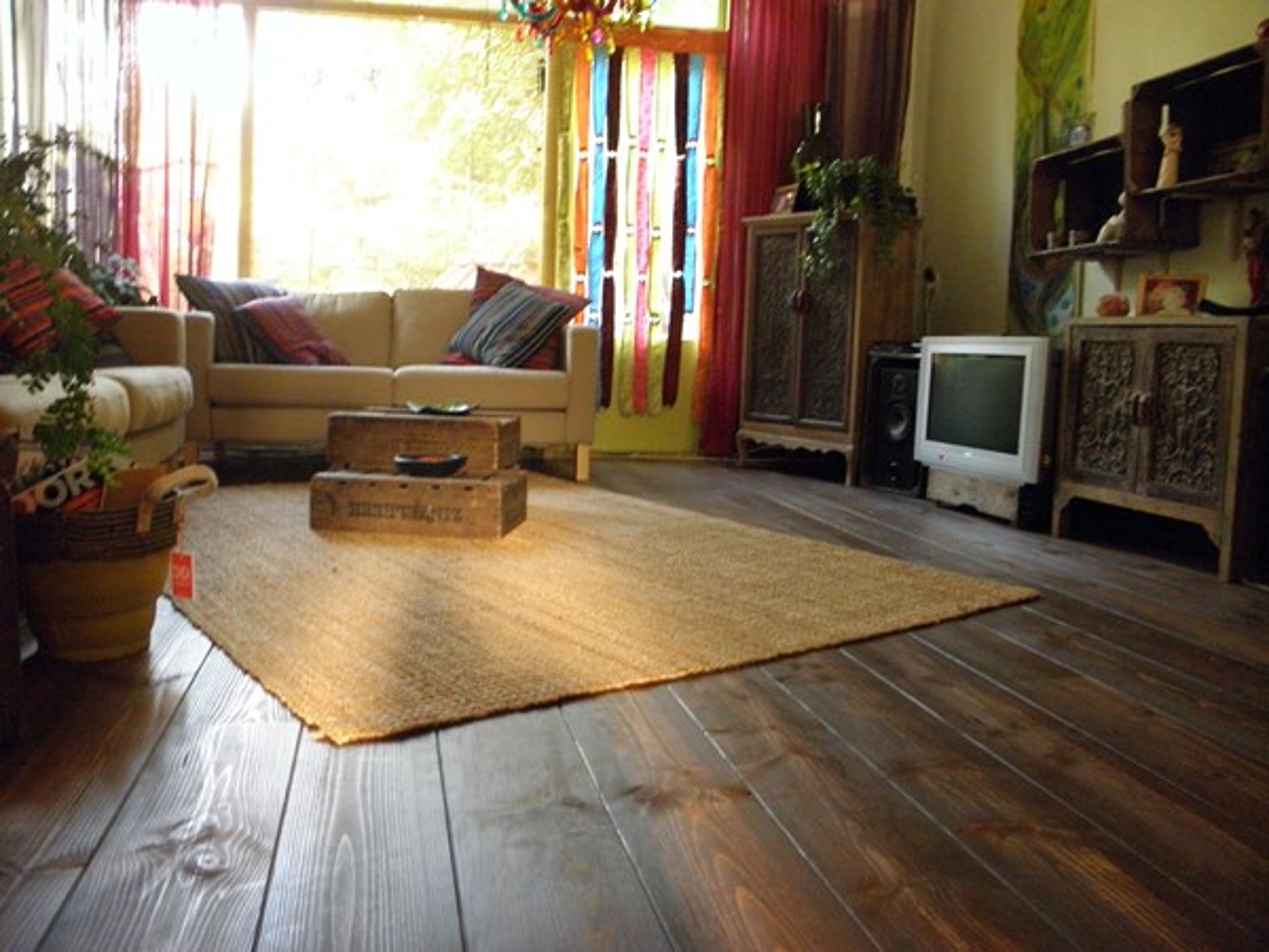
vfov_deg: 49.7
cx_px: 634
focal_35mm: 28
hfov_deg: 63.4
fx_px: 1026
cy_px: 476
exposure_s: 1/8
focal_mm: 5
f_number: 3.5
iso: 400
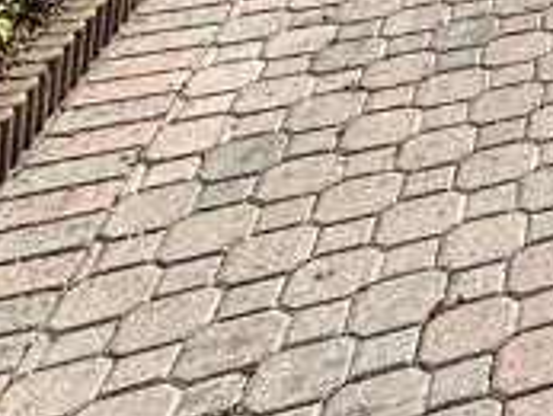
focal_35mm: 83
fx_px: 1327
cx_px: 1240
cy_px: -752
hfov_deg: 15.7
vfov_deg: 11.8
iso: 50
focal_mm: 2.22
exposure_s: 1/2212
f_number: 2.2
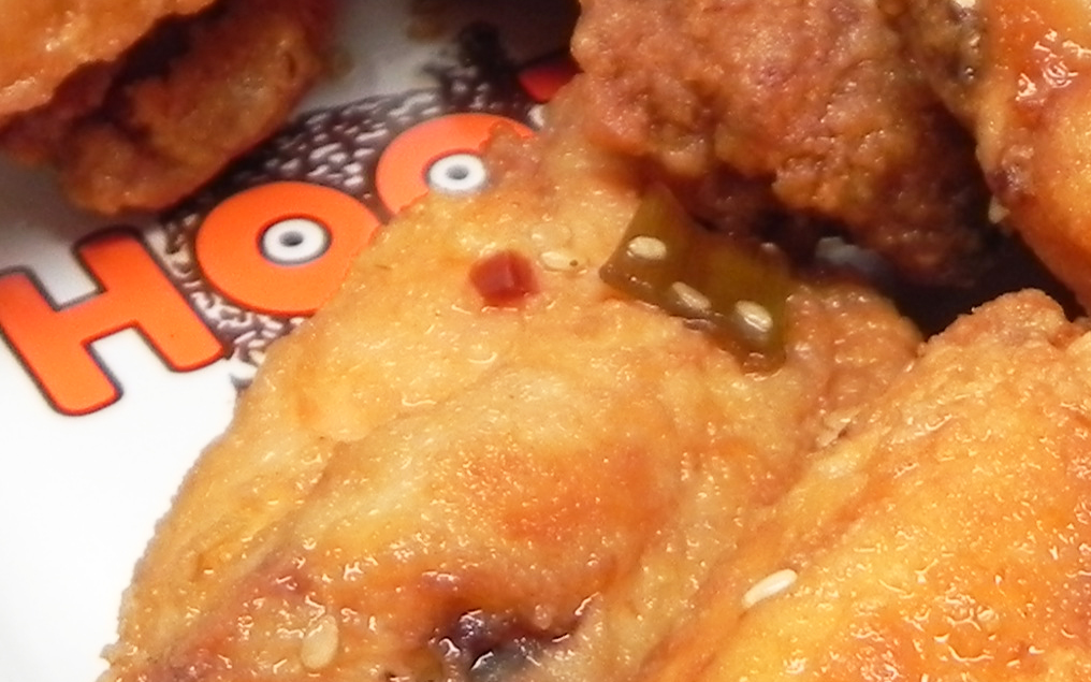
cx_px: 859
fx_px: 2944
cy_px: 745
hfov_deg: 20.8
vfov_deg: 13.0
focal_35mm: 99
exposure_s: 1/40.5
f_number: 2.8
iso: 160
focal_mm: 4.6
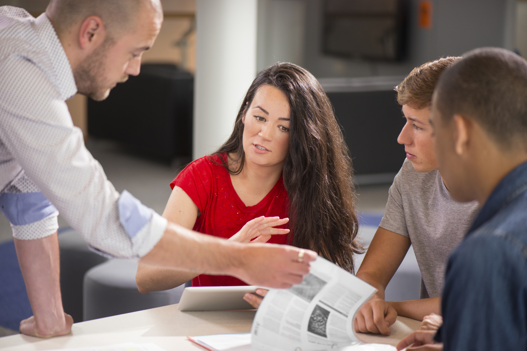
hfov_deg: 19.5
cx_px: 264
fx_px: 1537
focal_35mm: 105
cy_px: 176
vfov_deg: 13.0
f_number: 2.8
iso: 800
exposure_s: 1/160
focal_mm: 105
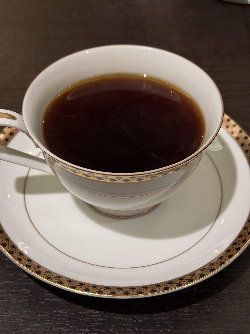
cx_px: 125
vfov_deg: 39.7
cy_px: 167
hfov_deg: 30.3
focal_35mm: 48
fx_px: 462
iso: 100
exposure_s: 1/50
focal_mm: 6.76
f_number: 1.78
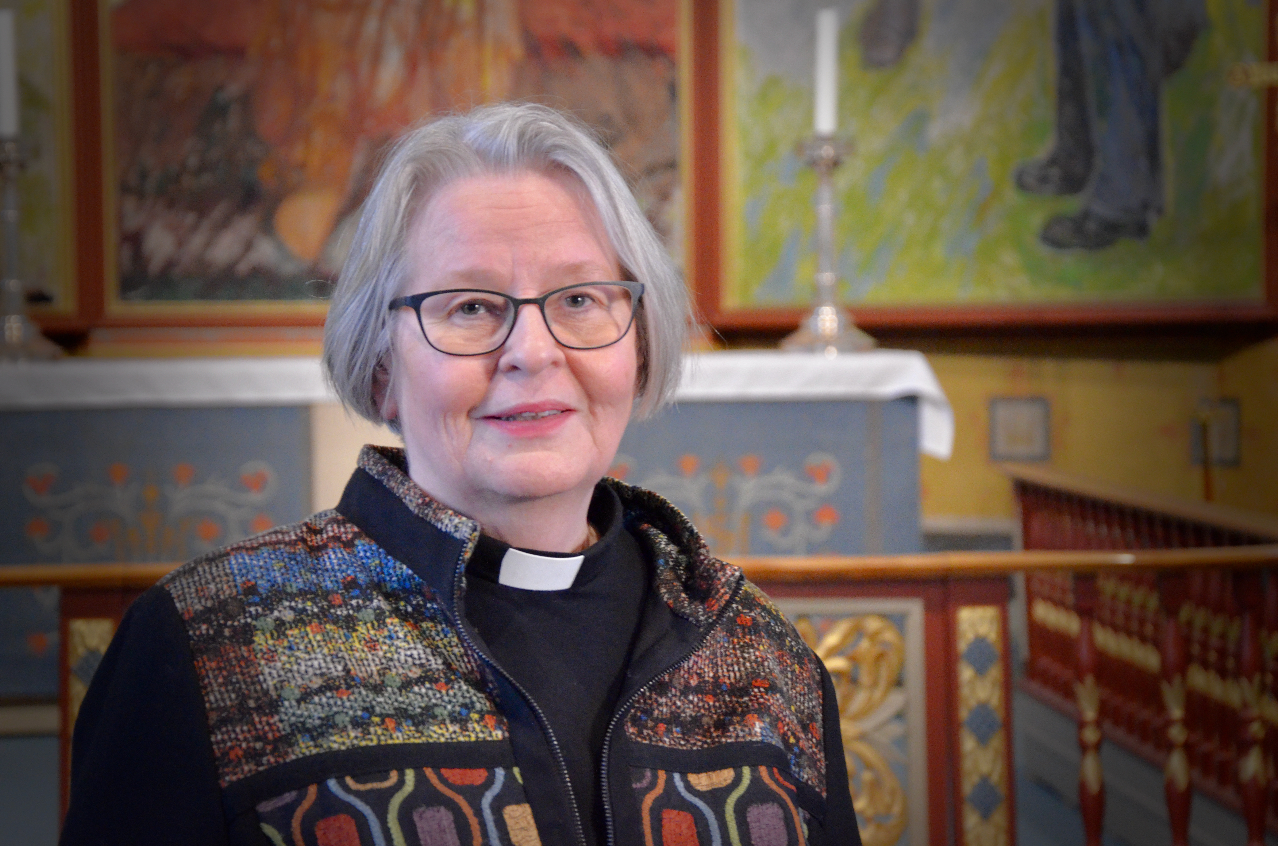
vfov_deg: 14.6
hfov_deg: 22.0
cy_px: 423
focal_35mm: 93
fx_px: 3295
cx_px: 639
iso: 3200
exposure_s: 1/60
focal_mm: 62
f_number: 5.3
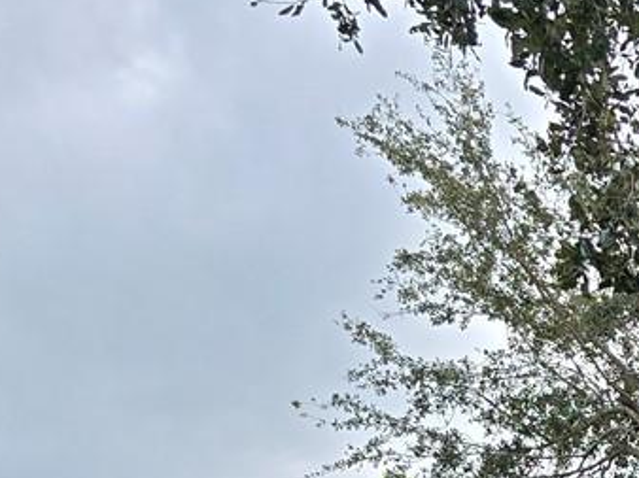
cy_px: 1111
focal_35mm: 109
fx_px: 2011
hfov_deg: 15.2
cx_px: 1212
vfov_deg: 11.5
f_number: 1.7
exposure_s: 1/205
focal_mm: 6.3
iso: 12
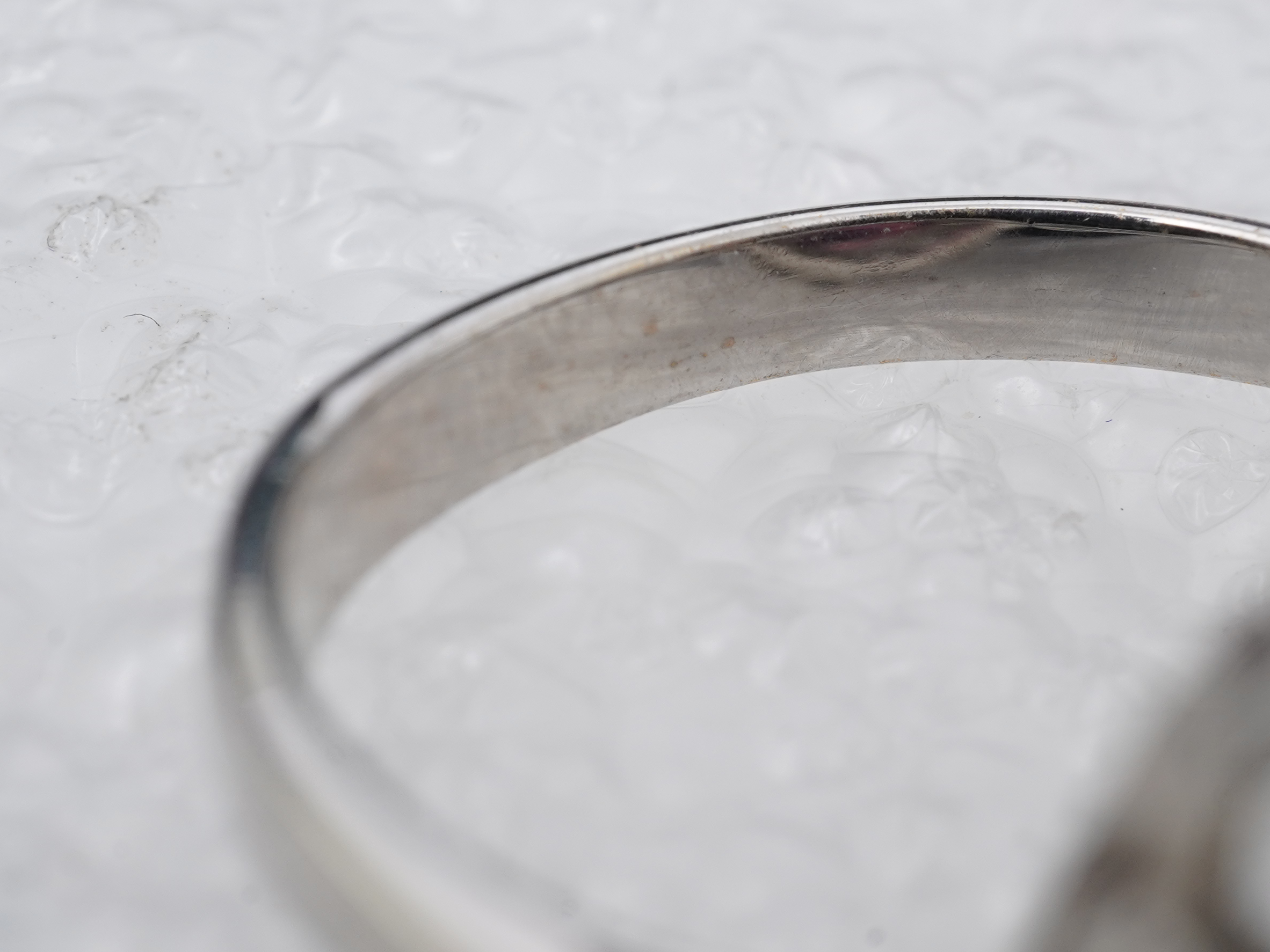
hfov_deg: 26.9
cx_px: 839
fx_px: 2642
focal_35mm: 72
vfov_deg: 20.4
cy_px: 378
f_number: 22
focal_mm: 30
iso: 500
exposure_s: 1/125
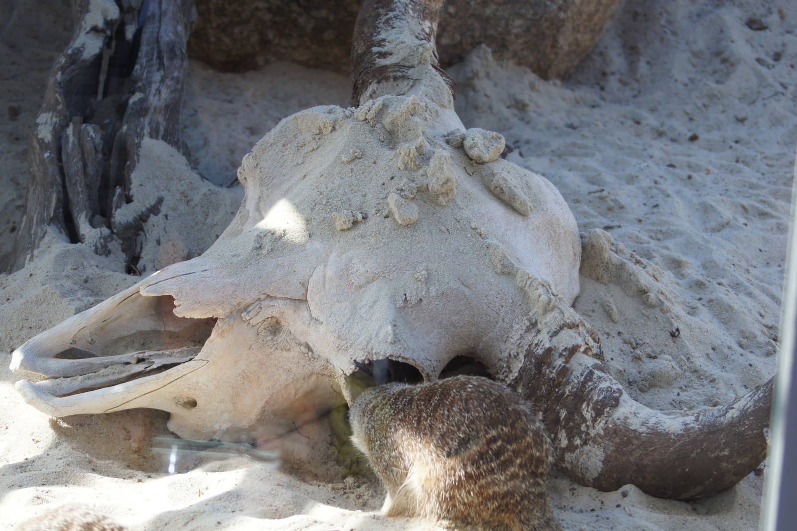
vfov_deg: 12.2
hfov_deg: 18.2
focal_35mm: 112
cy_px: 266
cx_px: 398
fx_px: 2489
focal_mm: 75
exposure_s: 1/125
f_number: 4.5
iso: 200
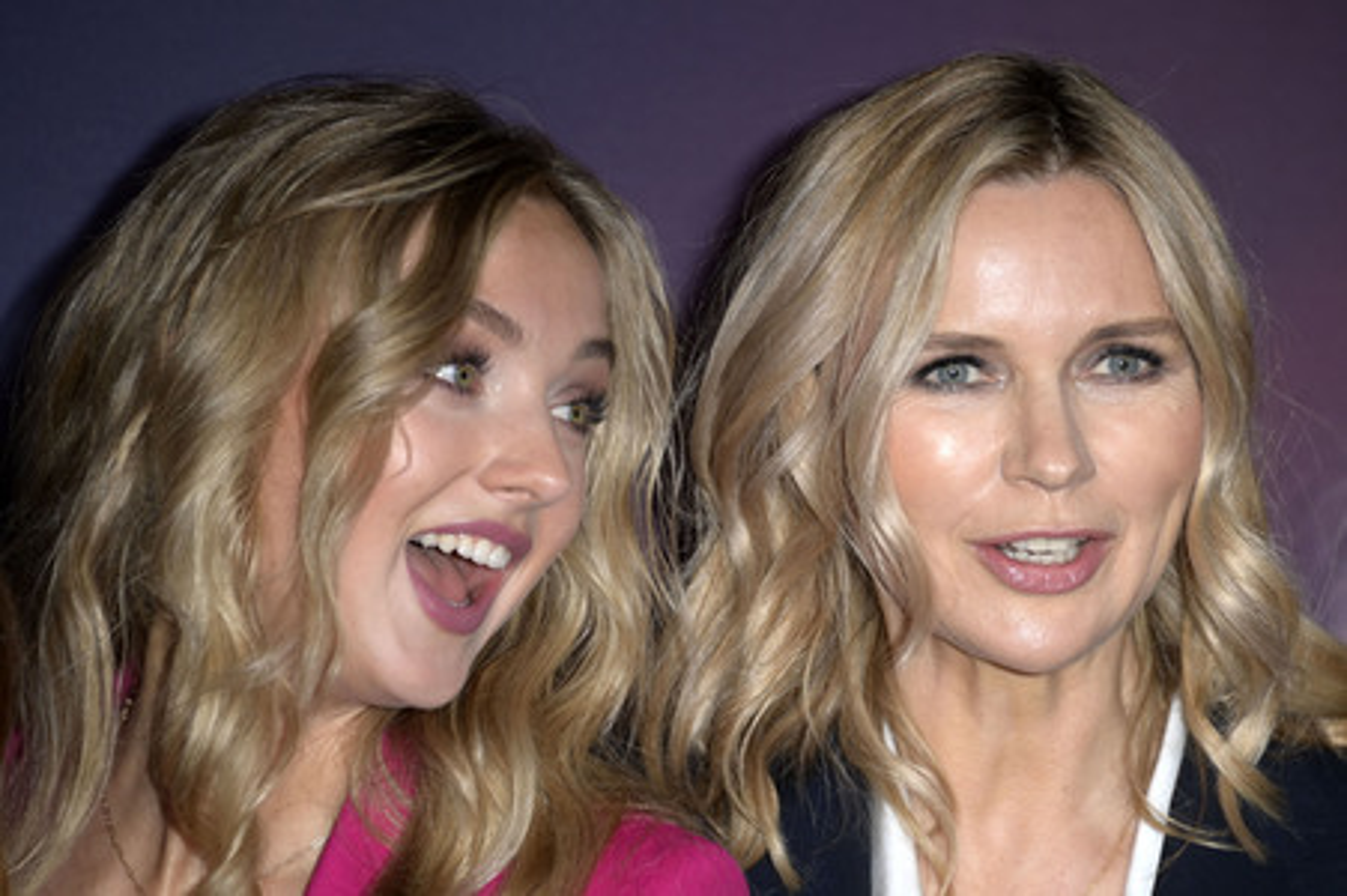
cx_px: 674
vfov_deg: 7.2
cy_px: 448
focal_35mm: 190
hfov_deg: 10.8
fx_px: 7104
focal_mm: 190
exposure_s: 1/250
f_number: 5.6
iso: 400
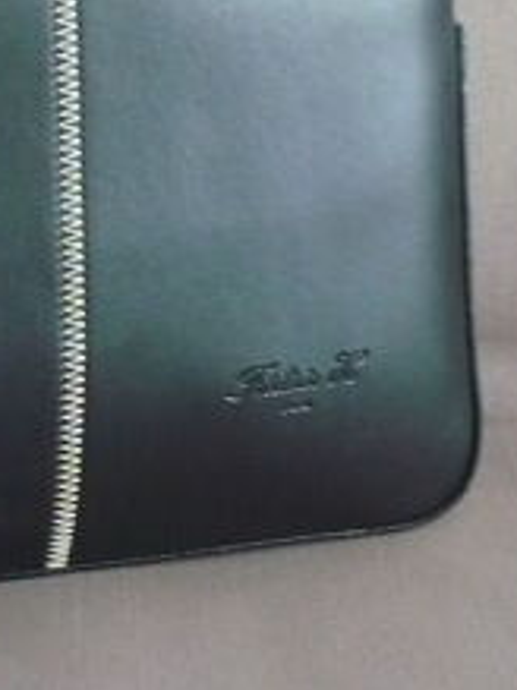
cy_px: -132
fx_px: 2153
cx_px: -142
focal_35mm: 108
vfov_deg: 17.4
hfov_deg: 13.2
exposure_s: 1/10
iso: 400
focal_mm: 6.1
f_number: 2.8
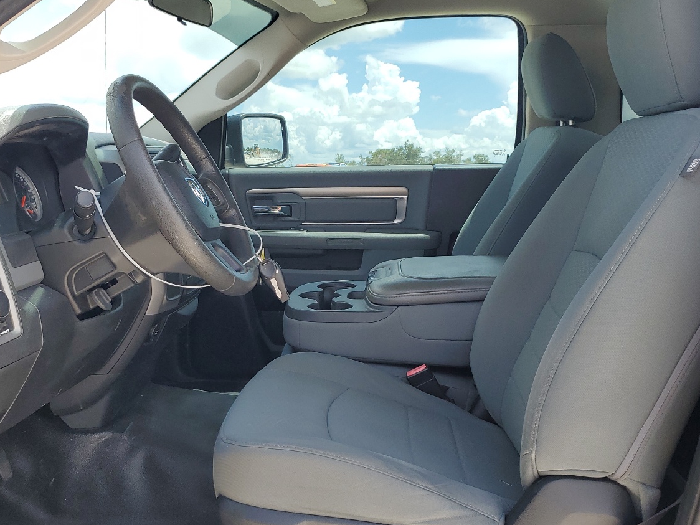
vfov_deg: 38.2
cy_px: 352
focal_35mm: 37
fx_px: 748
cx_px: 302
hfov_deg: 50.0
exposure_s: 1/769
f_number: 1.5
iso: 50
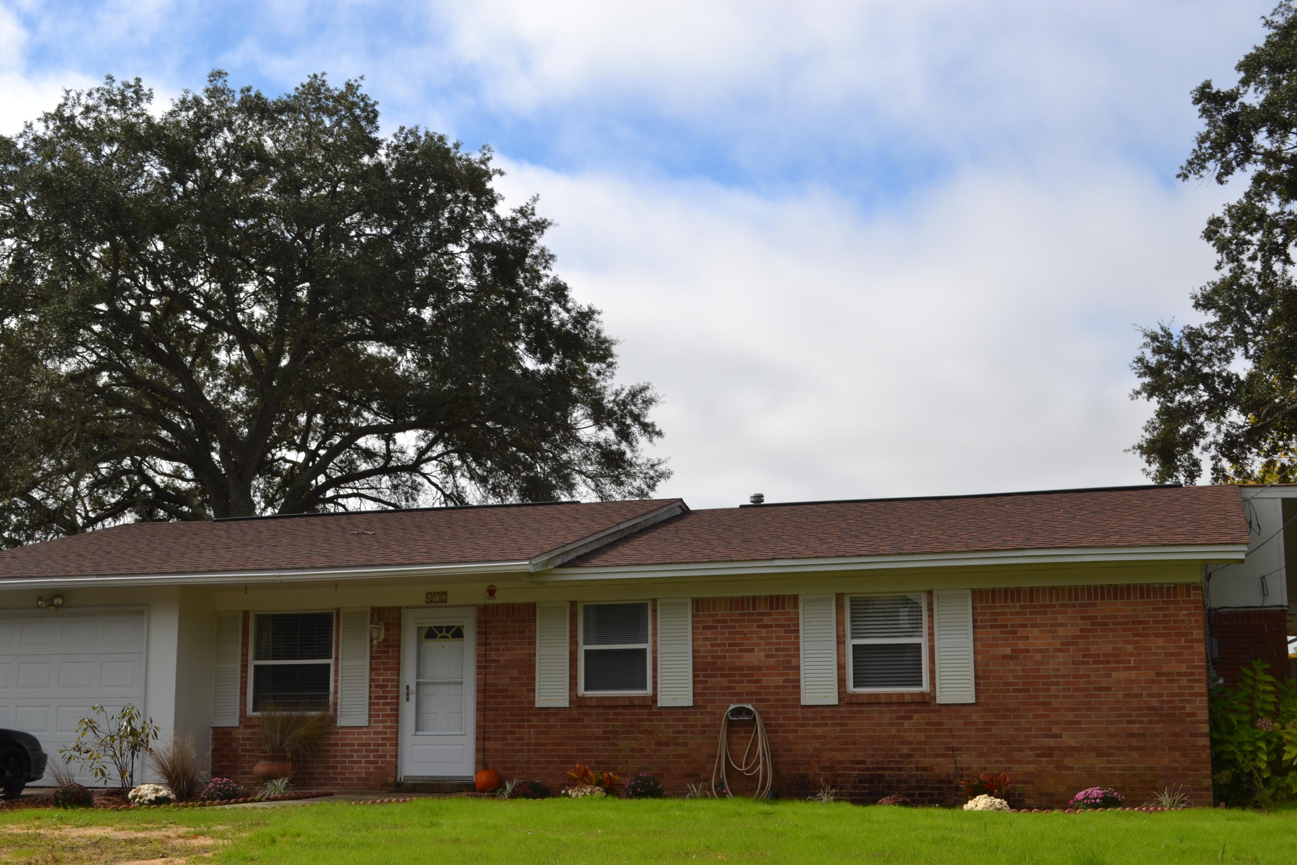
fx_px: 1729
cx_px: 648
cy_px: 432
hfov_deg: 41.1
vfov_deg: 28.1
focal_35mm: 48
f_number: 10
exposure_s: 1/200
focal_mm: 32
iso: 100
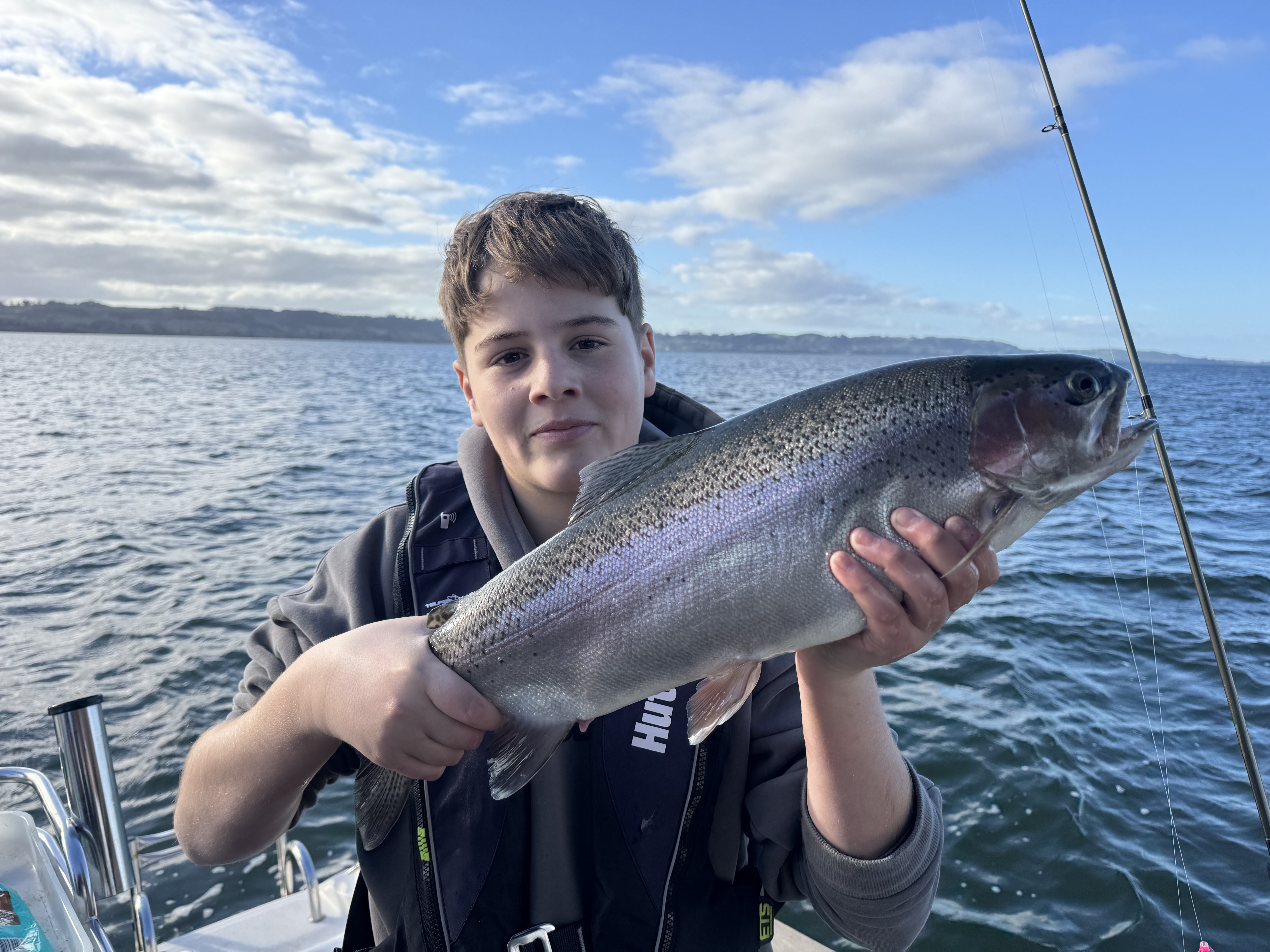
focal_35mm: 24
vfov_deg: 56.8
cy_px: 476
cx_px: 635
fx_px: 881
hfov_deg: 71.6
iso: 80
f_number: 1.78
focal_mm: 6.76
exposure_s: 1/1869
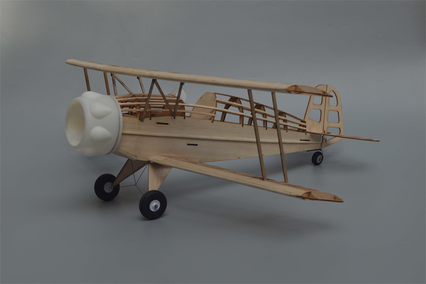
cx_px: 213
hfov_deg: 37.9
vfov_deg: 25.7
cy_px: 142
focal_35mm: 52
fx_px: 621
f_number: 7.1
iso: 100
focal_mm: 35
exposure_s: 1/200
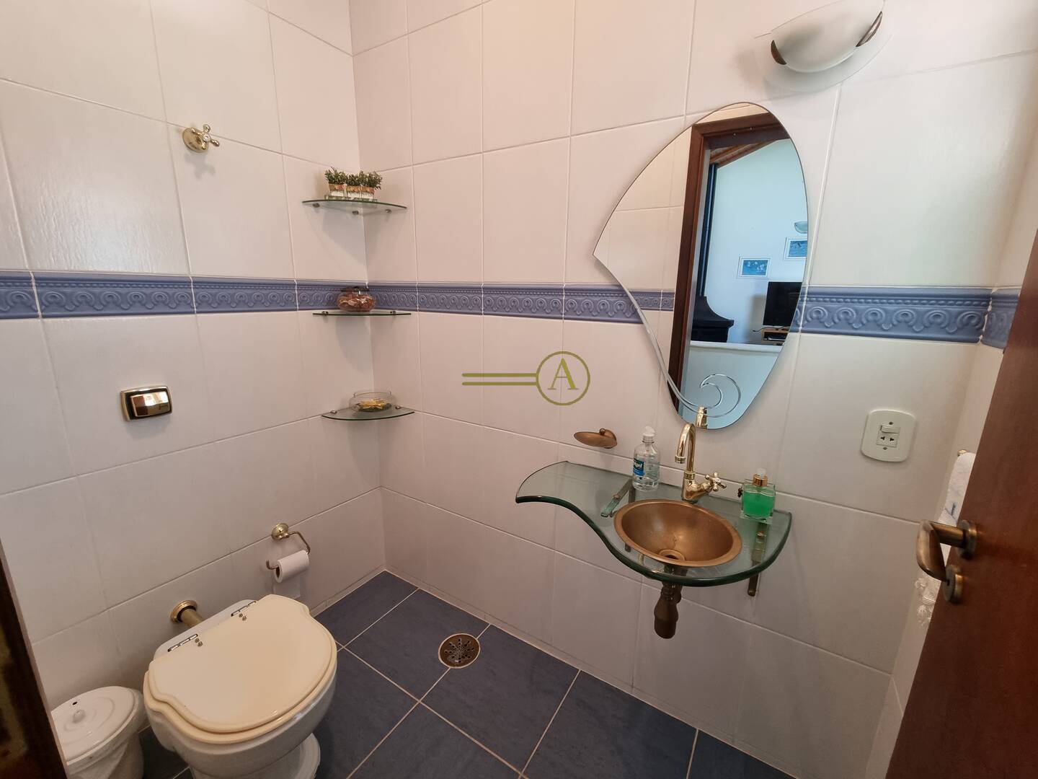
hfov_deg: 106.2
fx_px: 390
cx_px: 519
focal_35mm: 13
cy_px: 390
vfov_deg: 89.9
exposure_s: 1/60
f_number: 2.2
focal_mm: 2.2
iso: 320
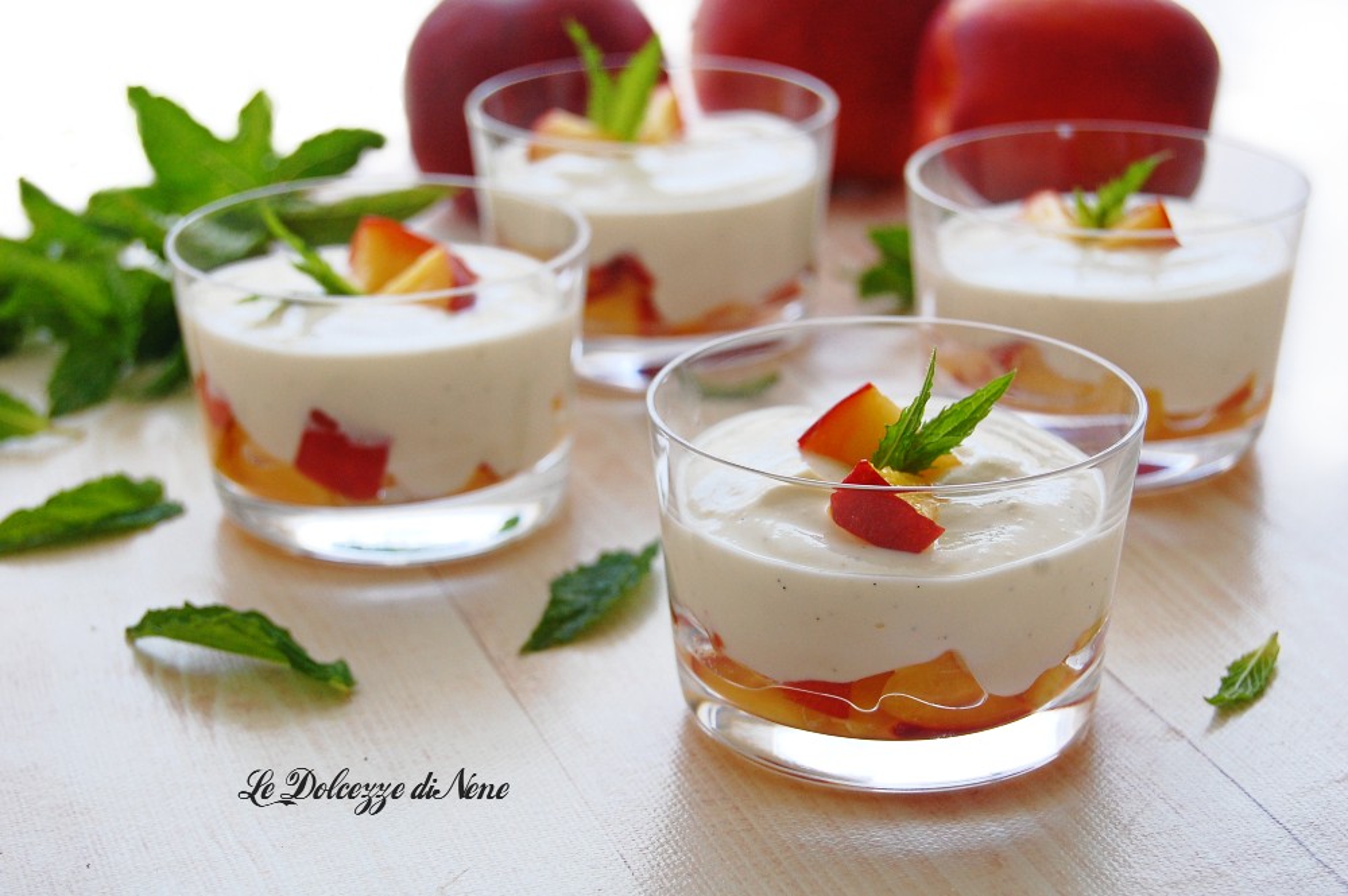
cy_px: 448
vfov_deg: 16.5
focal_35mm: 82
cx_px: 674
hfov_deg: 24.6
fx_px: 3087
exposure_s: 1/60
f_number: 8
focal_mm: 55
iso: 360
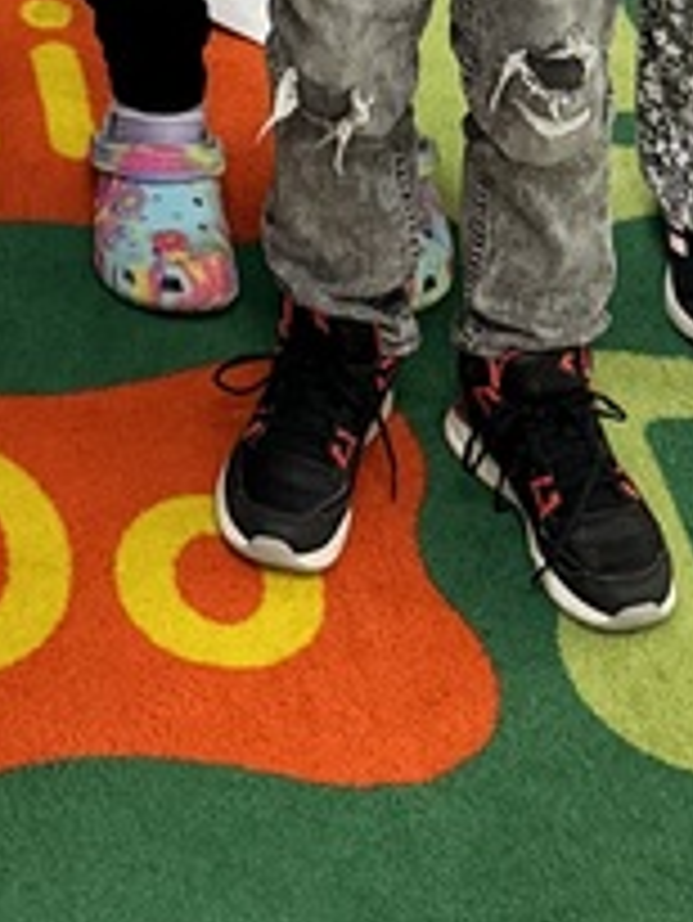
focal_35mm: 120
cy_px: -944
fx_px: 3200
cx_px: -374
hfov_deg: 11.8
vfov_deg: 13.8
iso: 160
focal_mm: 6.76
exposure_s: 1/60
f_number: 1.78
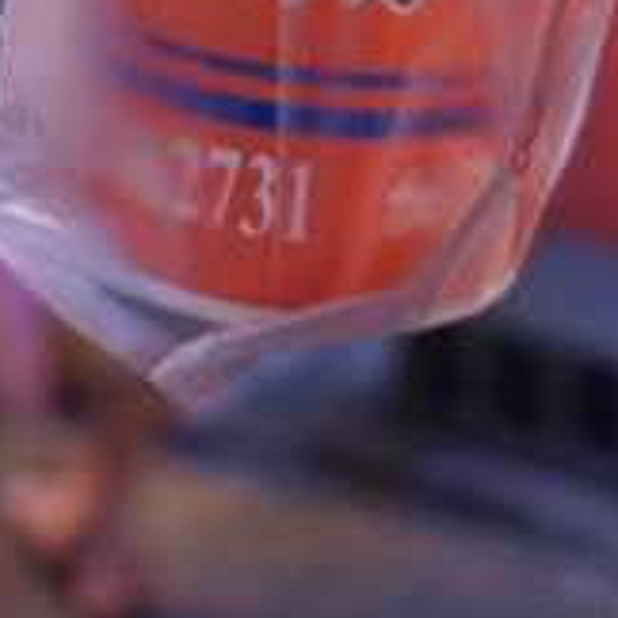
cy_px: -504
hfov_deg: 14.4
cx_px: 460
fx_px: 2444
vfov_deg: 13.0
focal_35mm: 121
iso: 1000
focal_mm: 24
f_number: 4.5
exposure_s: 1/60
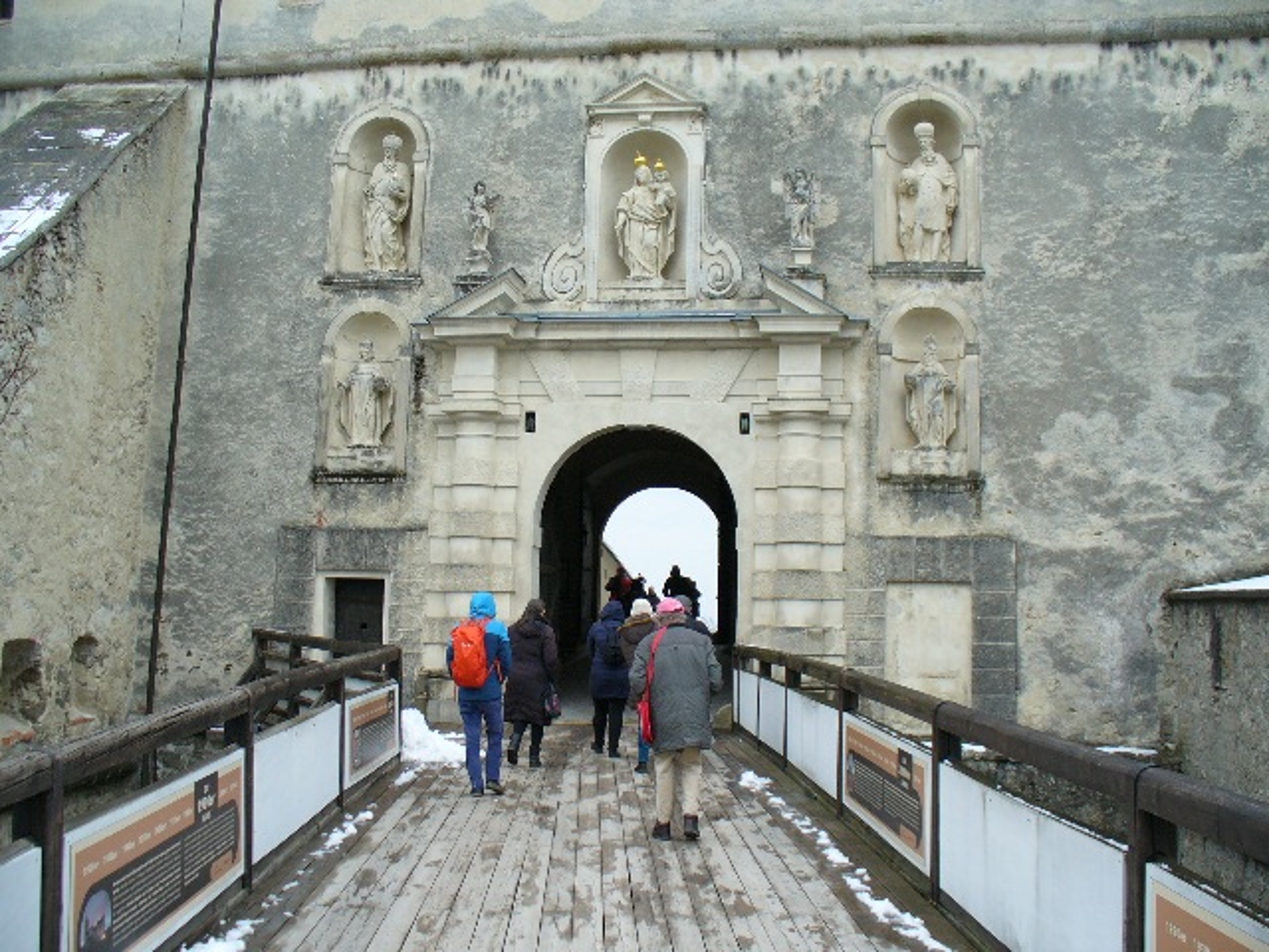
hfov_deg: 50.1
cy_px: 476
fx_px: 1356
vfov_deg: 38.7
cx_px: 634
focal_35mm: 37
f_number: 2.8
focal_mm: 6.1
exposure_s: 1/400
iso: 80
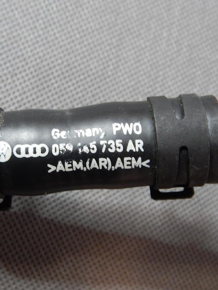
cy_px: 145
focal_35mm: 51
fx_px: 428
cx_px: 64
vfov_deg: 37.5
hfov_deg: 28.3
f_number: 3.4
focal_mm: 6.8
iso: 400
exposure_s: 1/20
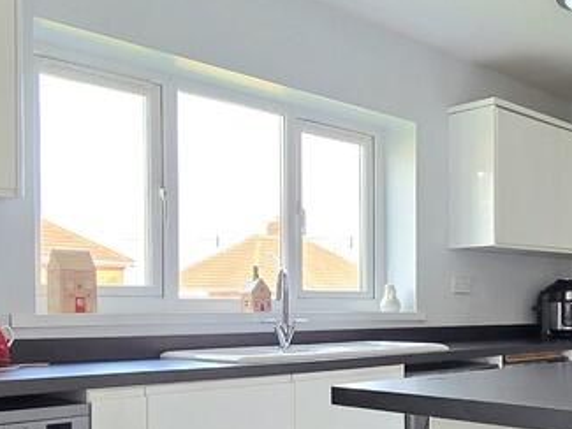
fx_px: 661
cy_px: 311
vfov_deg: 35.3
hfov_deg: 44.0
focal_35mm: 40
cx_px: 477
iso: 50
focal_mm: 2.2
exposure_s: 1/50
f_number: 2.2
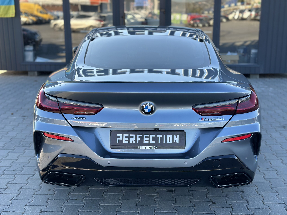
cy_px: 108
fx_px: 398
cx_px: 144
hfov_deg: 39.7
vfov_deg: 30.3
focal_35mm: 48
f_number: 1.78
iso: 80
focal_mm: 6.86
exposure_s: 1/903
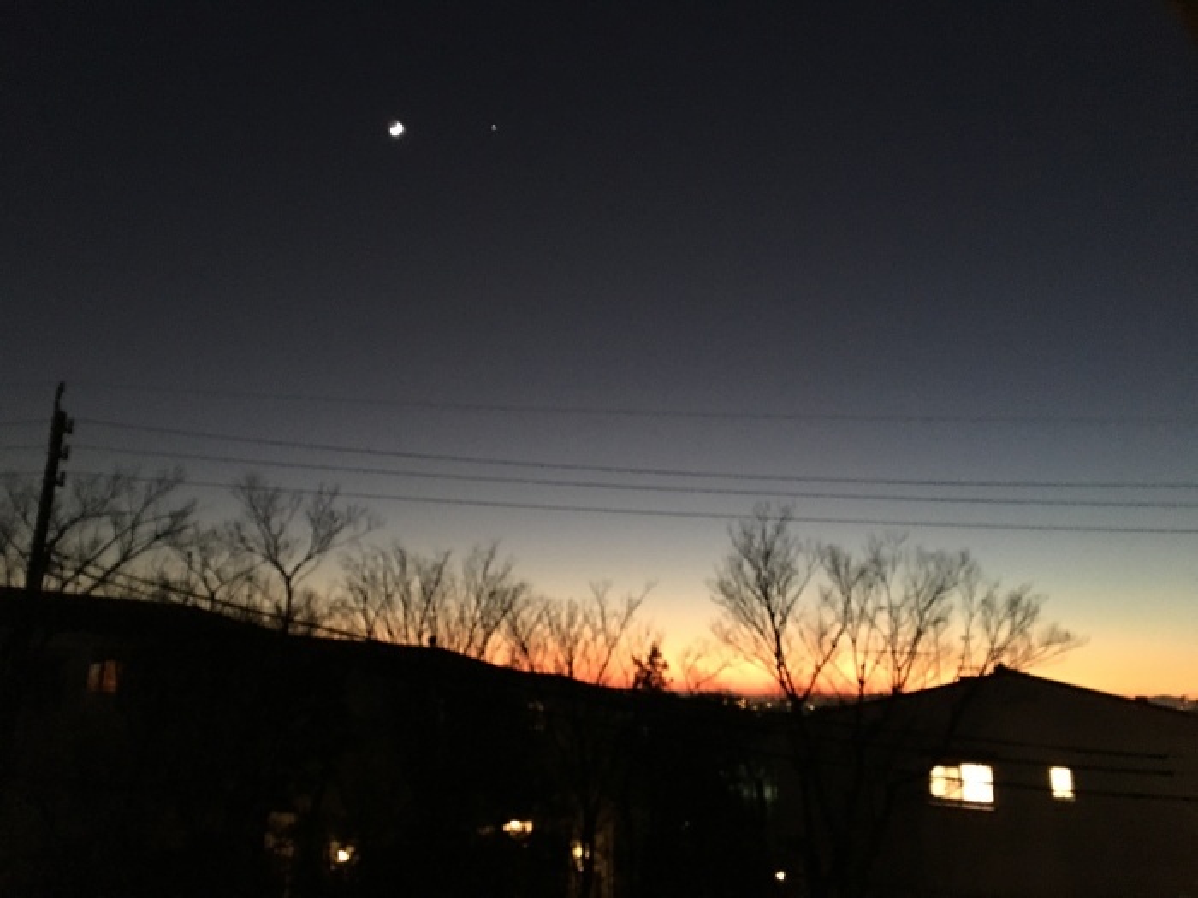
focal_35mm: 29
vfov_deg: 48.2
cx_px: 599
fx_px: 1004
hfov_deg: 61.7
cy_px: 449
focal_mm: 4.15
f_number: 2.2
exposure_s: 1/4
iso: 160
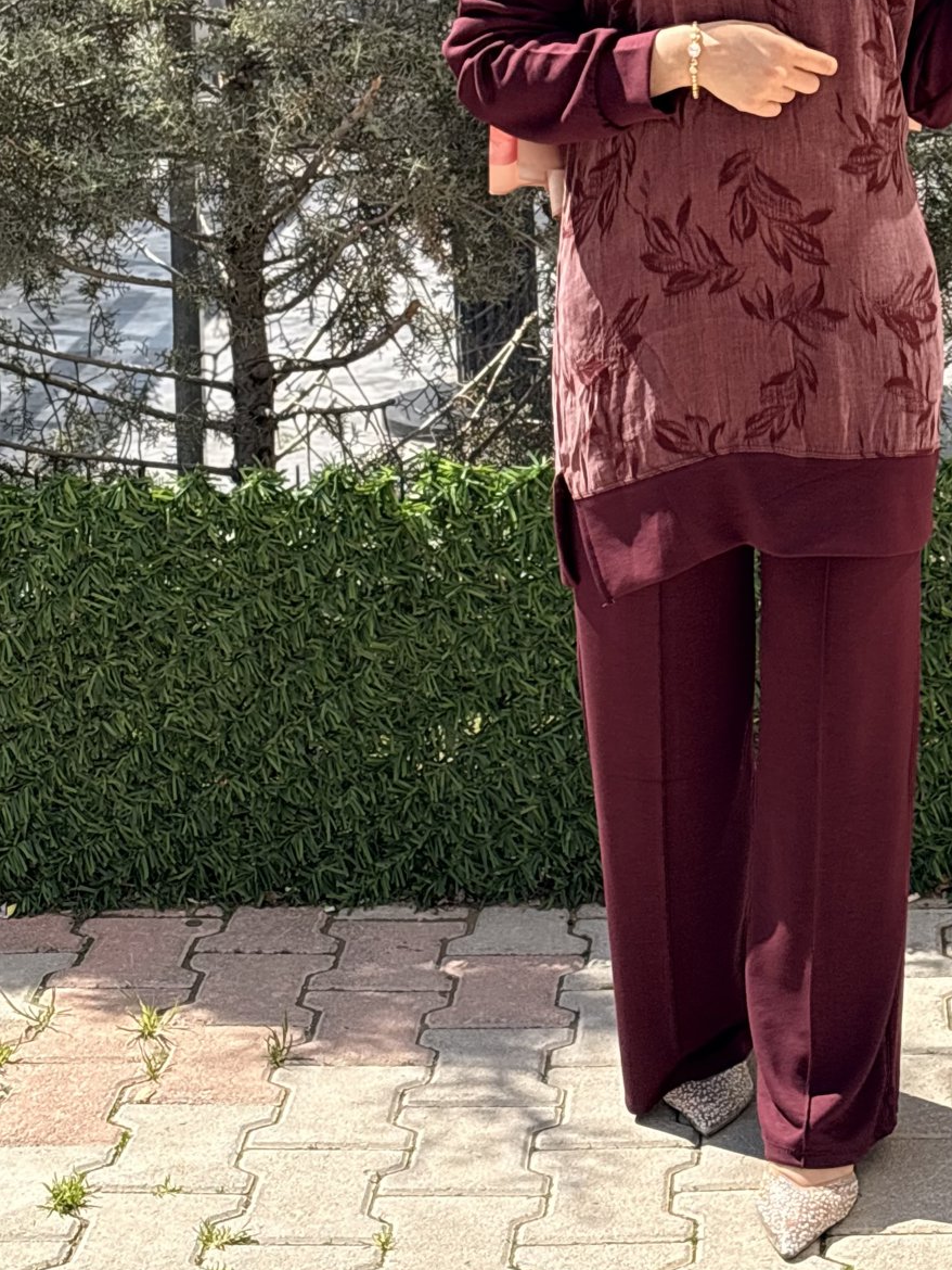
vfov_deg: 21.2
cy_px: 203
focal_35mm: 91
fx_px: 3336
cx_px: 762
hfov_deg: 16.1
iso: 50
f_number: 1.6
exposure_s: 1/2012
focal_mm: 5.96
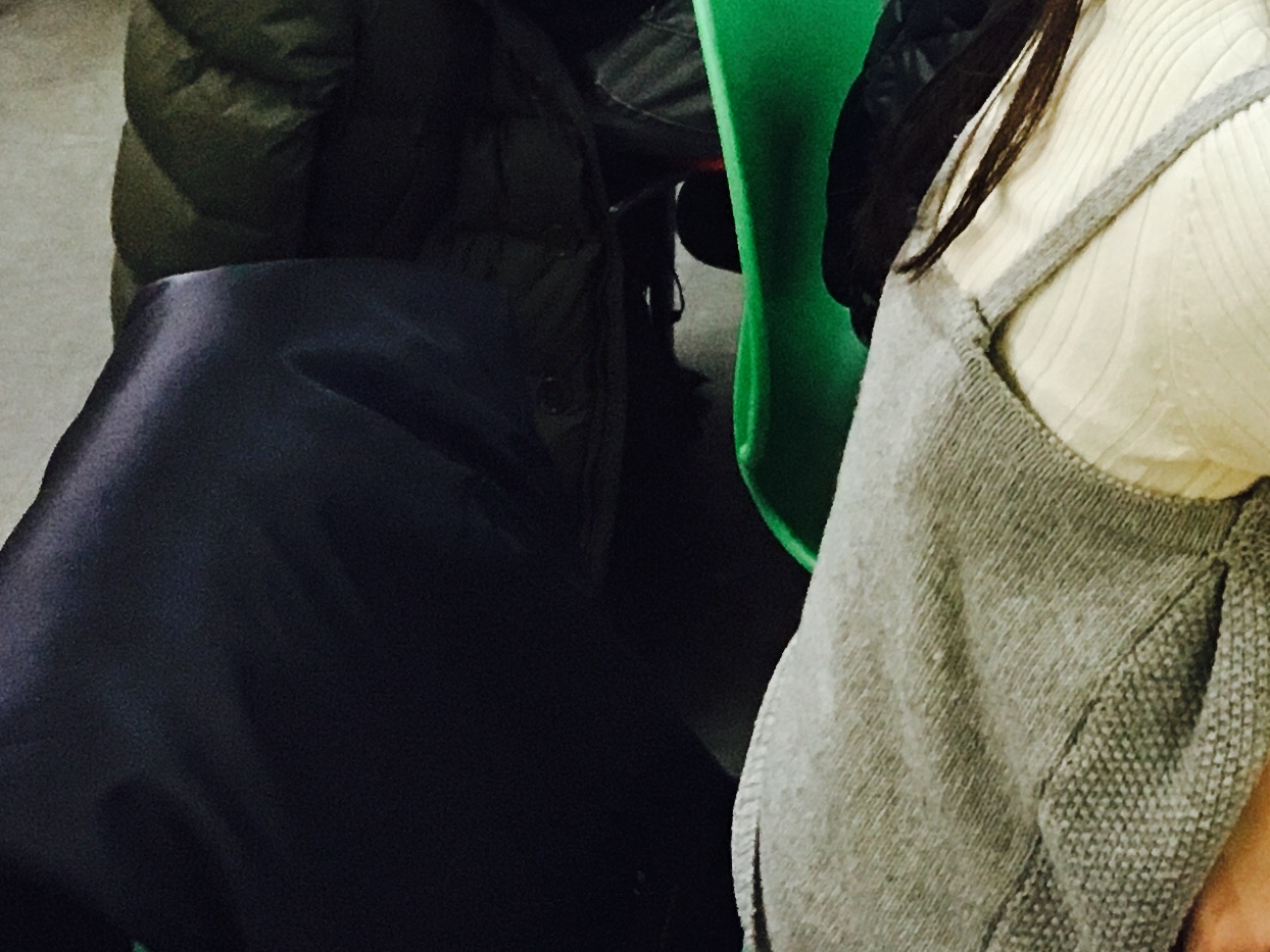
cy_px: -549
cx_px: 1883
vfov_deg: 14.5
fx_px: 3449
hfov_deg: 18.6
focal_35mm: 94
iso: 100
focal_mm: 4.15
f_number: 2.2
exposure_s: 1/30
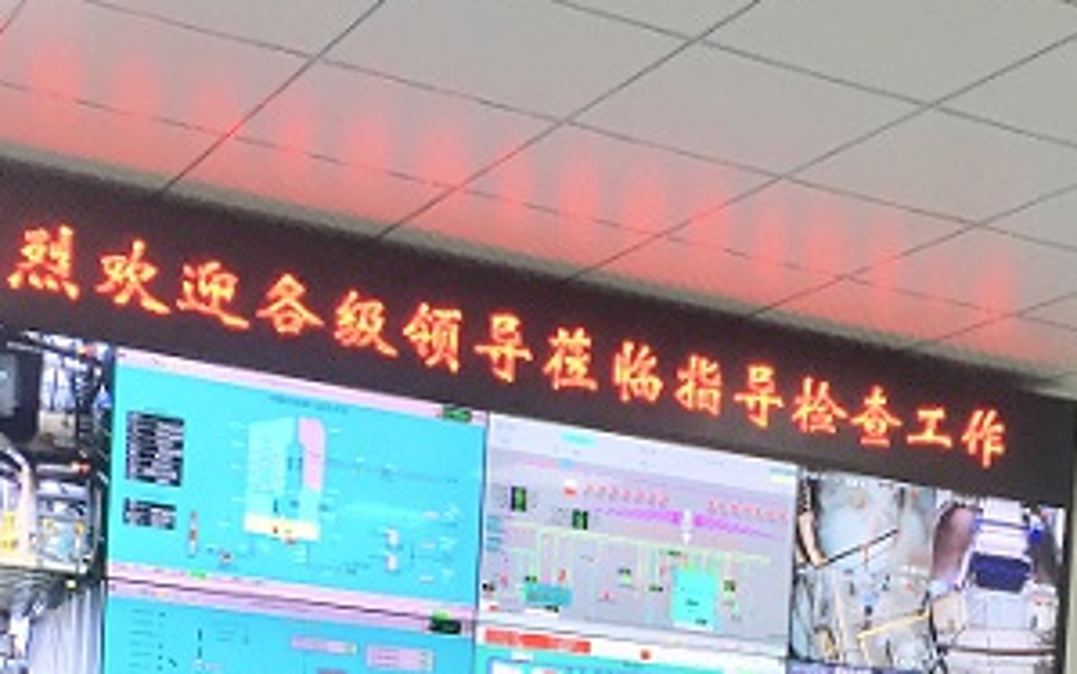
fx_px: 2114
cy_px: 924
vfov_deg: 16.9
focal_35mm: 72
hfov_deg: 28.5
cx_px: 659
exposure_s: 1/33
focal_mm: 4.15
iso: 32
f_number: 2.2
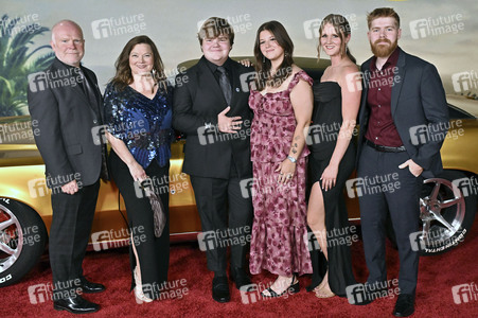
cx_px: 239
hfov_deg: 51.9
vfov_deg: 35.9
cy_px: 159
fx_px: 491
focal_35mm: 37
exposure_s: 1/320
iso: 3200
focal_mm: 37
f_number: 4
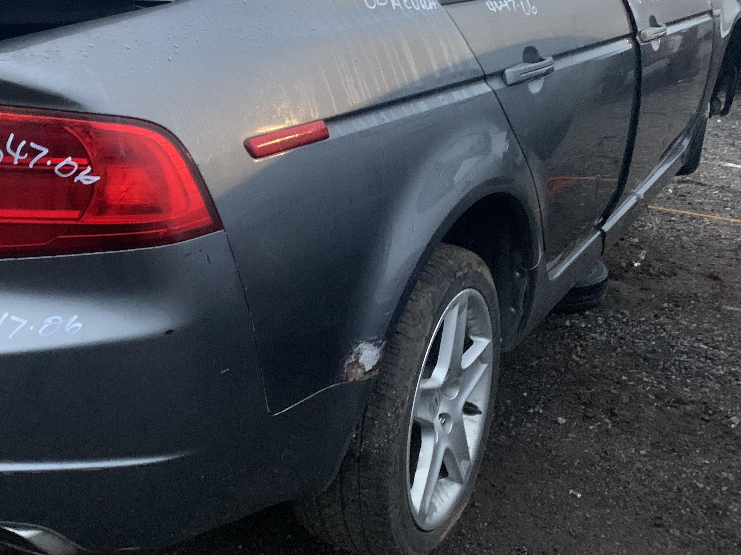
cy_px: 152
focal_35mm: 45
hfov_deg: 40.5
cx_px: 156
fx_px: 963
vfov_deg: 31.7
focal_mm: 4.25
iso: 640
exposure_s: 1/30
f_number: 1.8
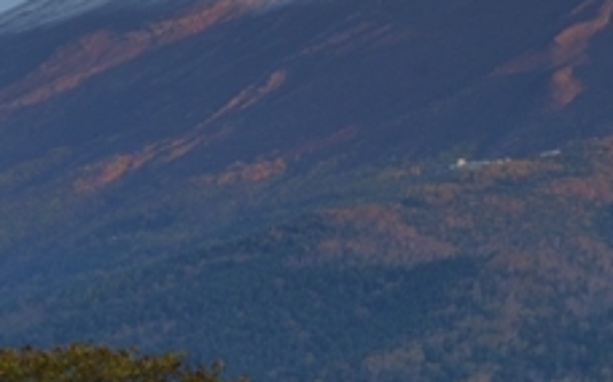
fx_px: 3946
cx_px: 804
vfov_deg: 5.5
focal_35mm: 236
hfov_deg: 8.7
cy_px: 120
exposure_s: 1/4
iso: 100
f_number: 16
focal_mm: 55
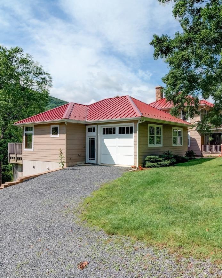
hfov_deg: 52.5
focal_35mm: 27
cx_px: 141
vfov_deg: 64.1
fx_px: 222
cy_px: 138
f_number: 8
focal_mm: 10
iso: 800
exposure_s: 1/2000
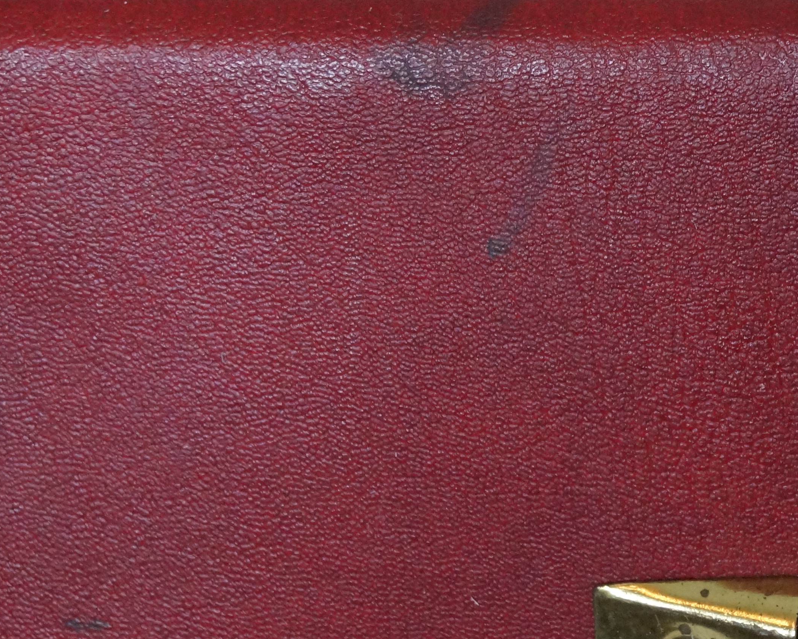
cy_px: 111
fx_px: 3005
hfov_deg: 14.8
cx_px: 833
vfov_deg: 12.1
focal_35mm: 127
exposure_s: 1/160
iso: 2500
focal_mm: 35
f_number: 5
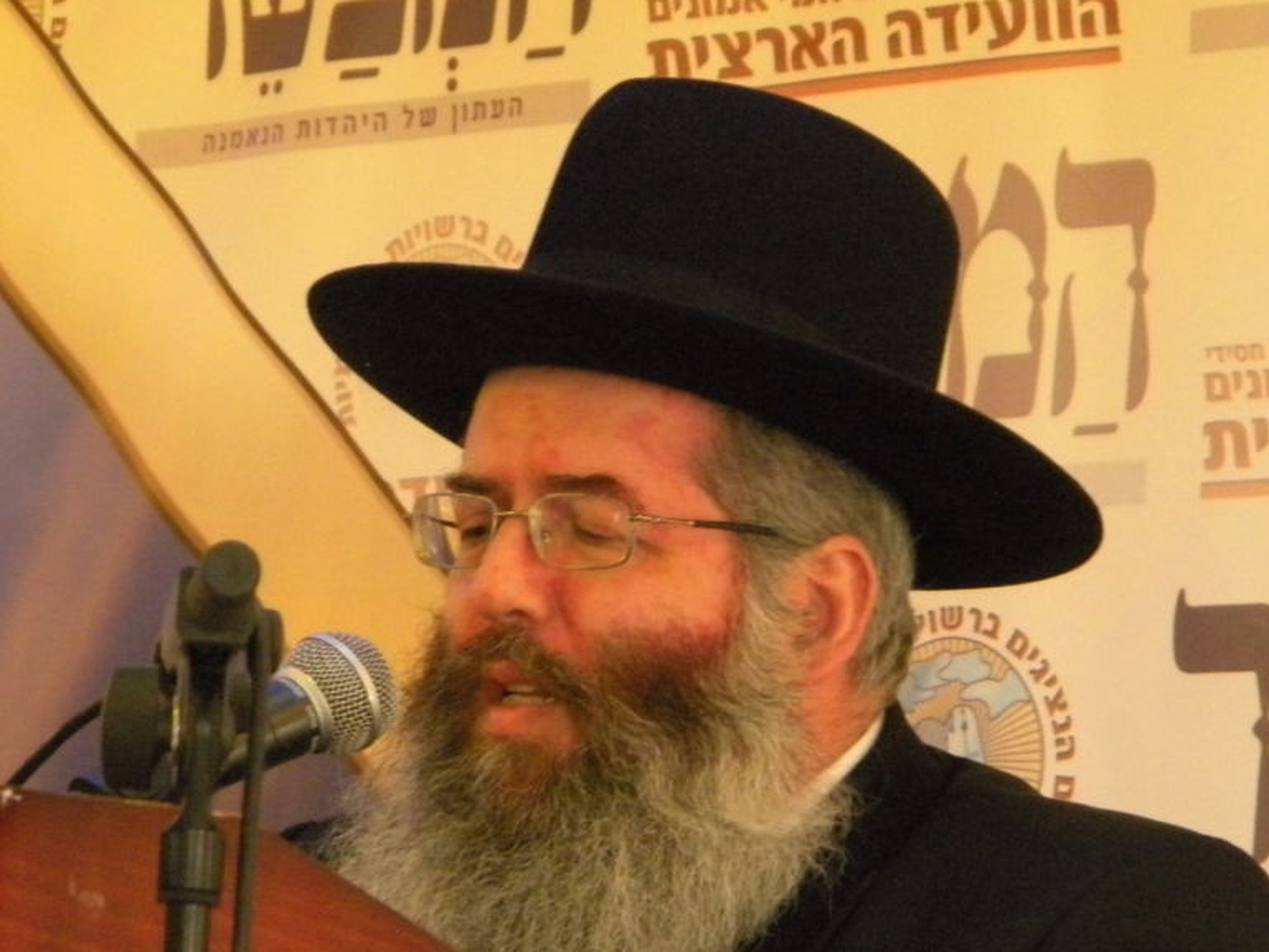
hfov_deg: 10.0
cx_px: 528
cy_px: 610
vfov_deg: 7.5
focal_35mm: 197
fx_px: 7223
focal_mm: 26.8
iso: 800
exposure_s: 1/52.8
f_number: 5
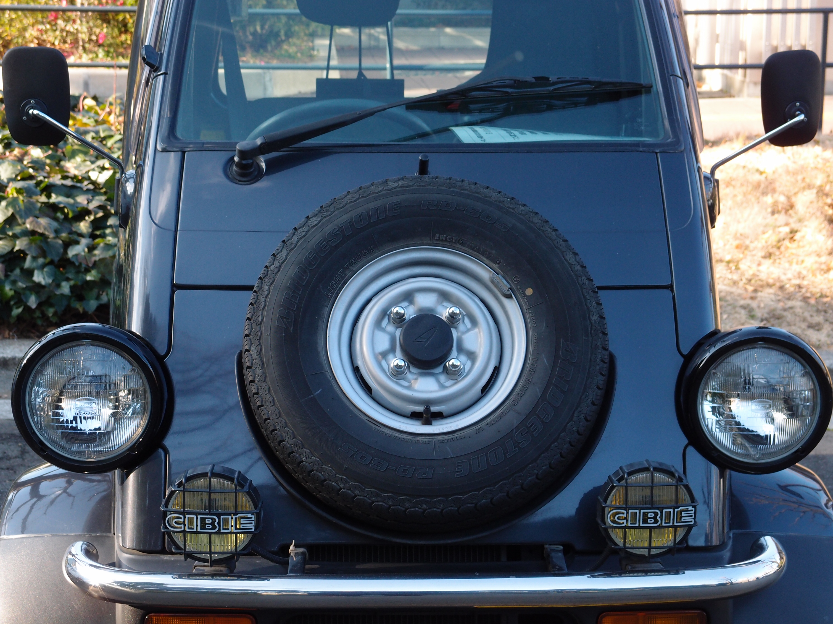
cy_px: 312
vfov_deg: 19.1
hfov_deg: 25.3
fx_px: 1853
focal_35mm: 77
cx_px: 416
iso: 100
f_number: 4
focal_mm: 16.63
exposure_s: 1/100
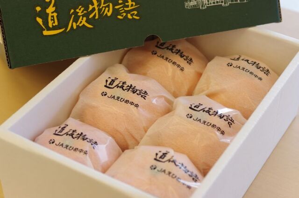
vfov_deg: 18.1
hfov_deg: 27.0
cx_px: 150
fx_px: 622
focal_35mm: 75
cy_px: 99
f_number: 4
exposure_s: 1/100
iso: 400
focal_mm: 50
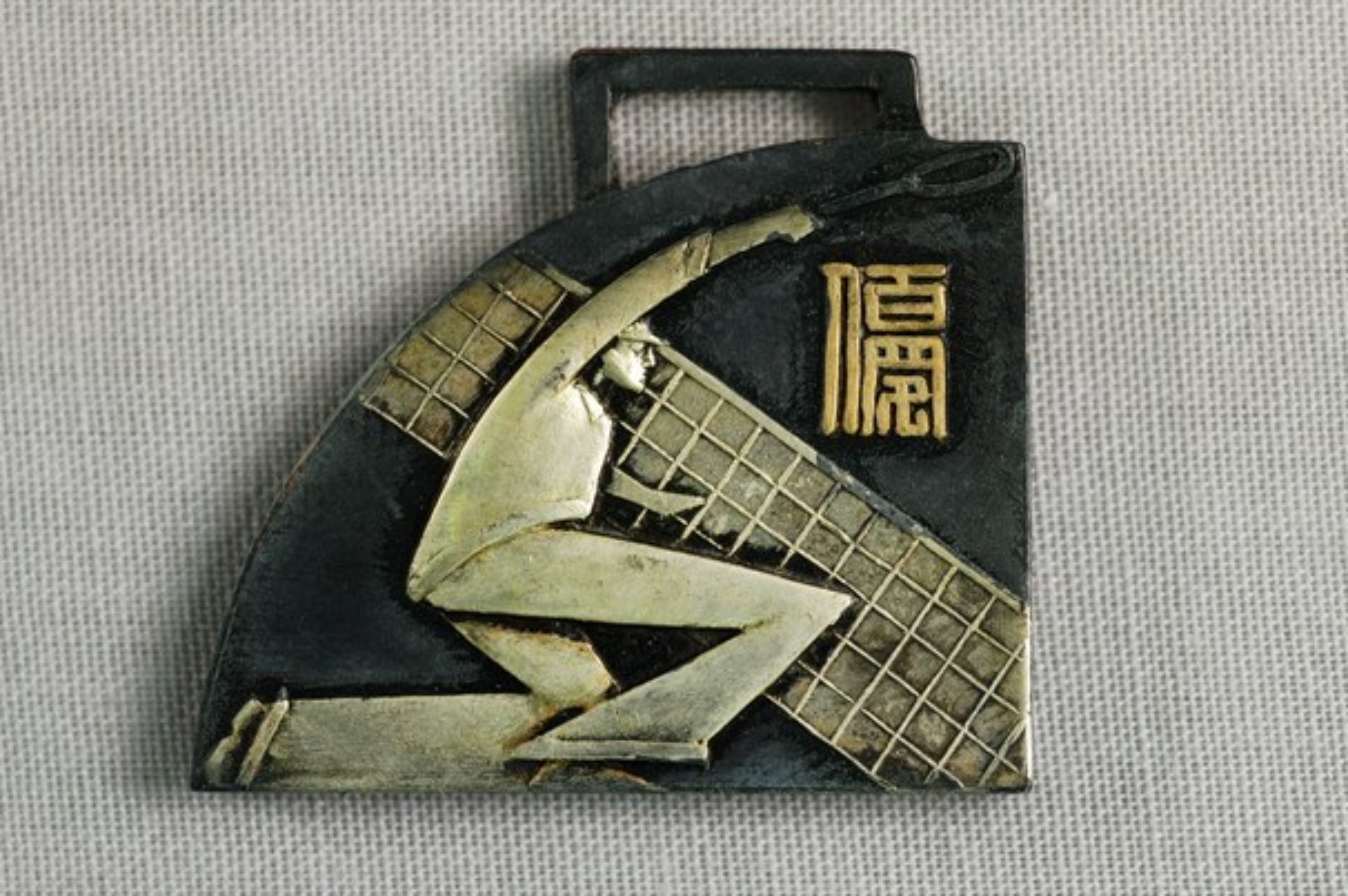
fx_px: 3554
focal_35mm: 95
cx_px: 681
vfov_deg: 14.4
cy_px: 430
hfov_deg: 21.5
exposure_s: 1/30
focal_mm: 60
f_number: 6.3
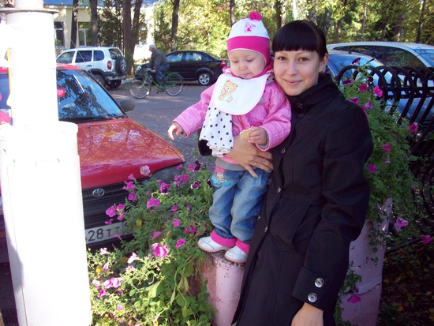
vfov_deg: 38.7
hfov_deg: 50.1
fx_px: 464
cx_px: 217
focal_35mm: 37
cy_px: 163
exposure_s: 1/78.3
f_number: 2.8
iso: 80
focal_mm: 6.2
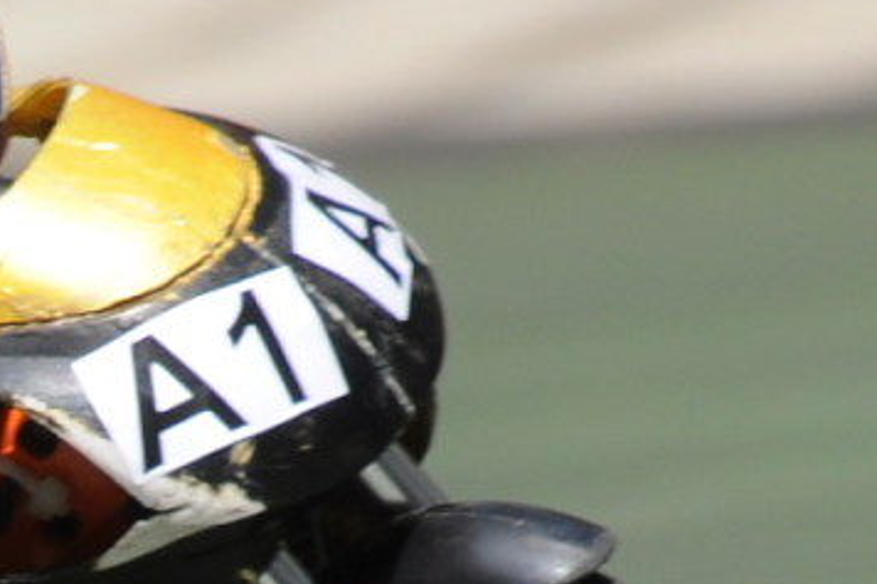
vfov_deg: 1.1
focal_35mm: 1294
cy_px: 495
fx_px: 31507
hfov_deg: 1.6
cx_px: -164
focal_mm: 300
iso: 200
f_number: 11
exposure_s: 1/200
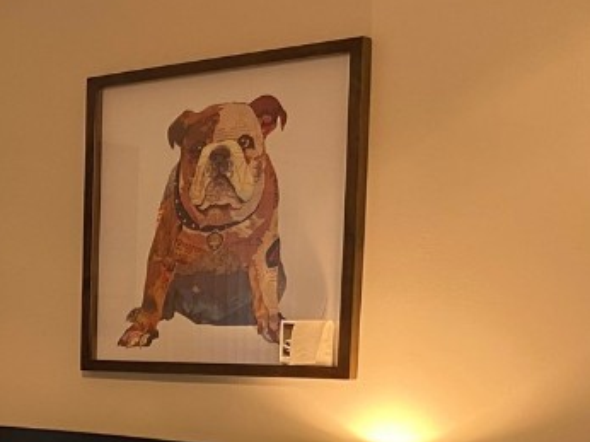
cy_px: 473
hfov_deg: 23.4
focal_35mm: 77
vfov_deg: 18.5
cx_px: -97
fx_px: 1311
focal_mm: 4.25
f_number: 1.8
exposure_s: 1/60
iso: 160
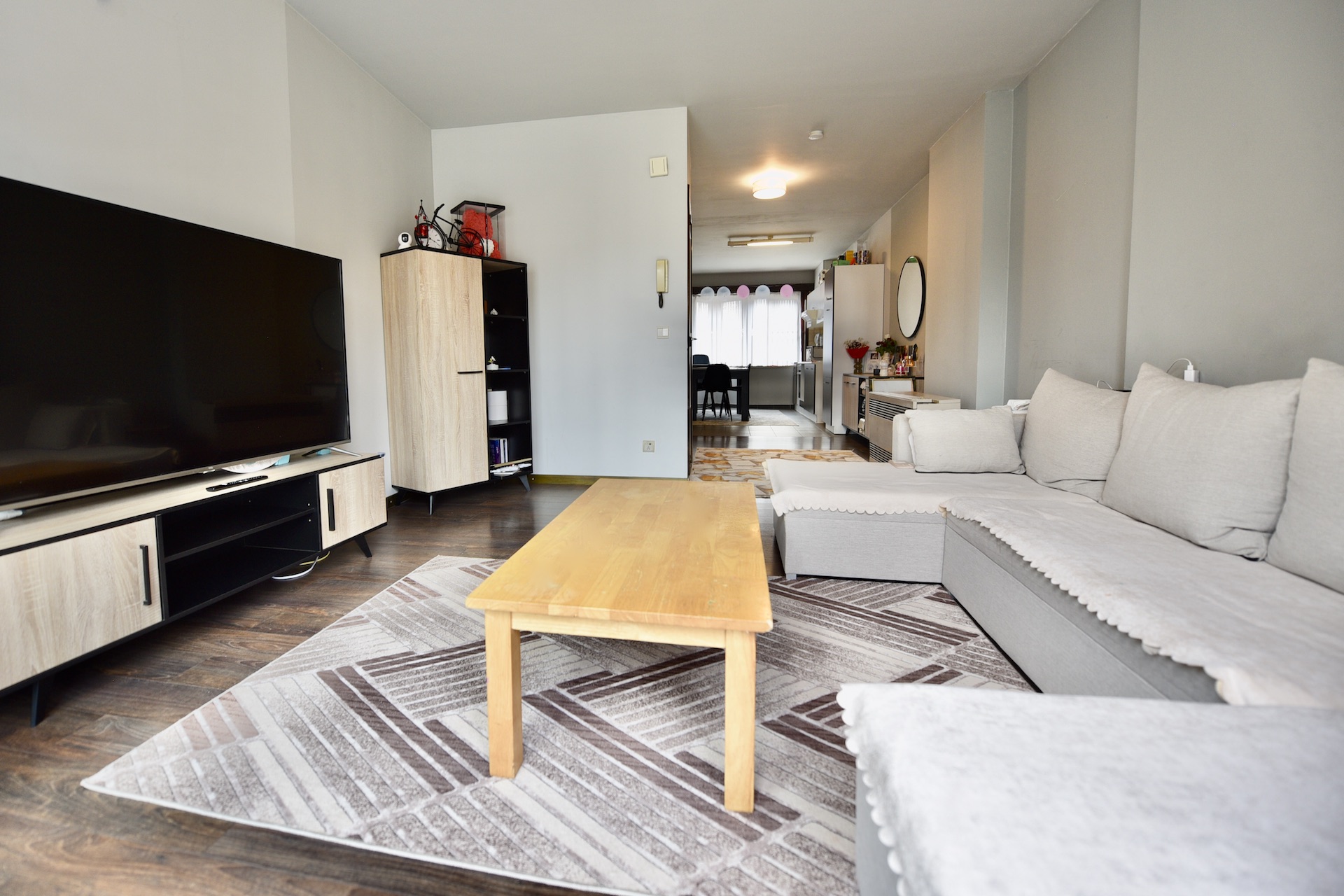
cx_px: 672
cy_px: 448
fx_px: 523
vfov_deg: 81.2
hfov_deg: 104.3
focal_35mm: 14
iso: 200
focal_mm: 14
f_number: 2.8
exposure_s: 1/40
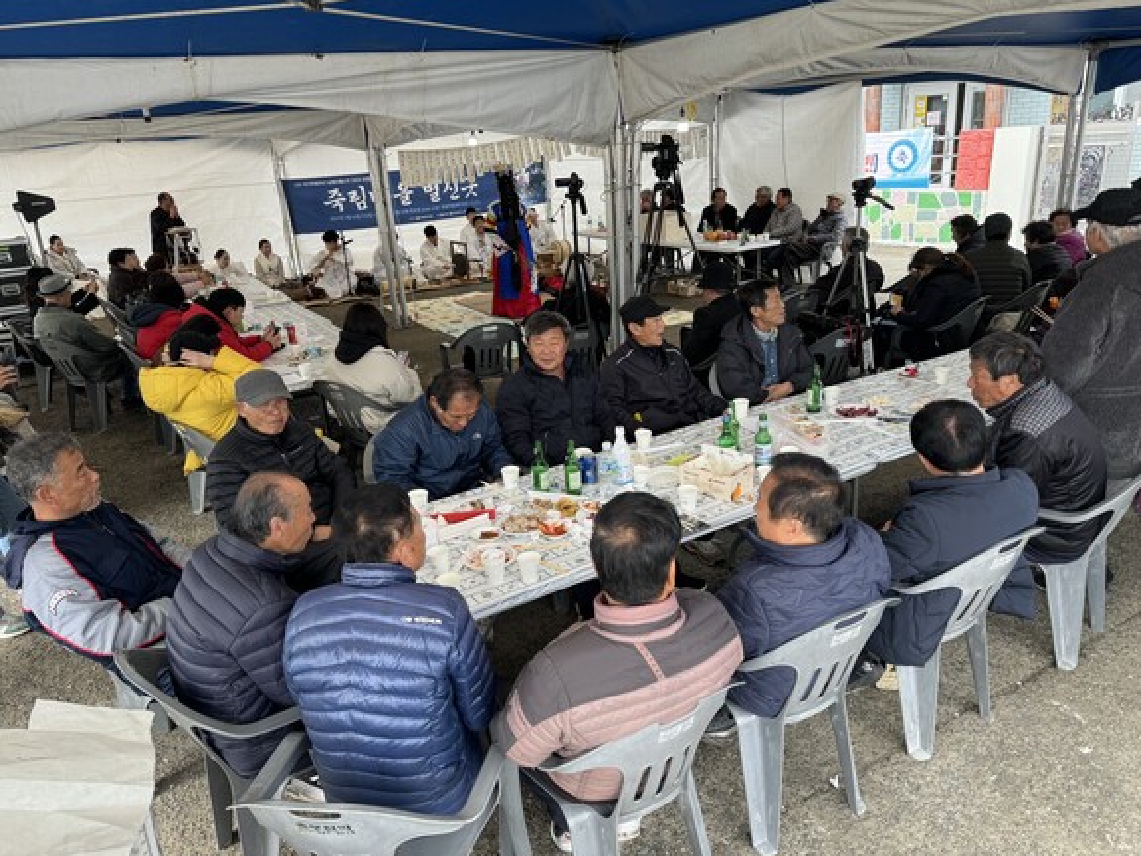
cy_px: 412
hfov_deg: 69.4
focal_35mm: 25
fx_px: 824
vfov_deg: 54.9
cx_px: 563
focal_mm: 6.86
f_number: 1.78
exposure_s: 1/230
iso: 64
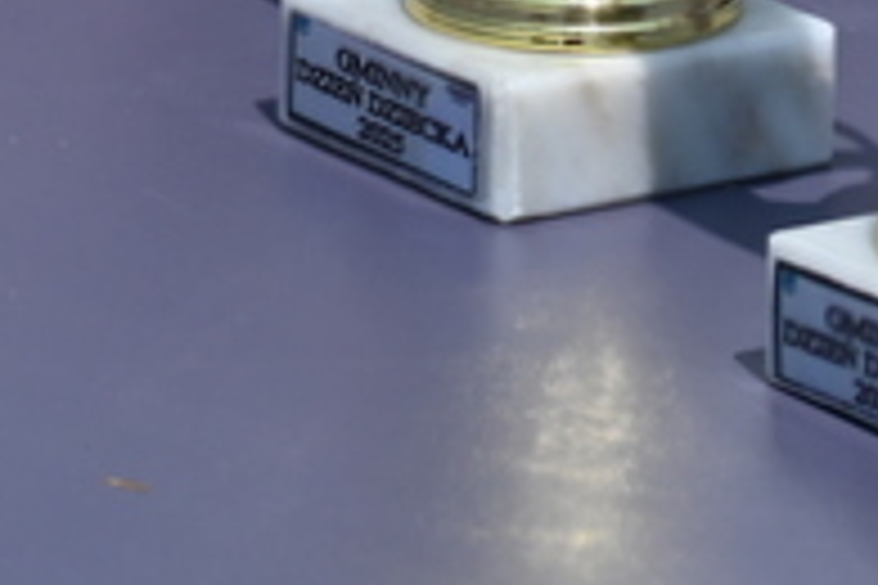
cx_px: -212
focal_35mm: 436
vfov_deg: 3.1
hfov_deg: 4.7
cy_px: -1024
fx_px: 10633
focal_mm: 71
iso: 100
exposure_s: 1/500
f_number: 8
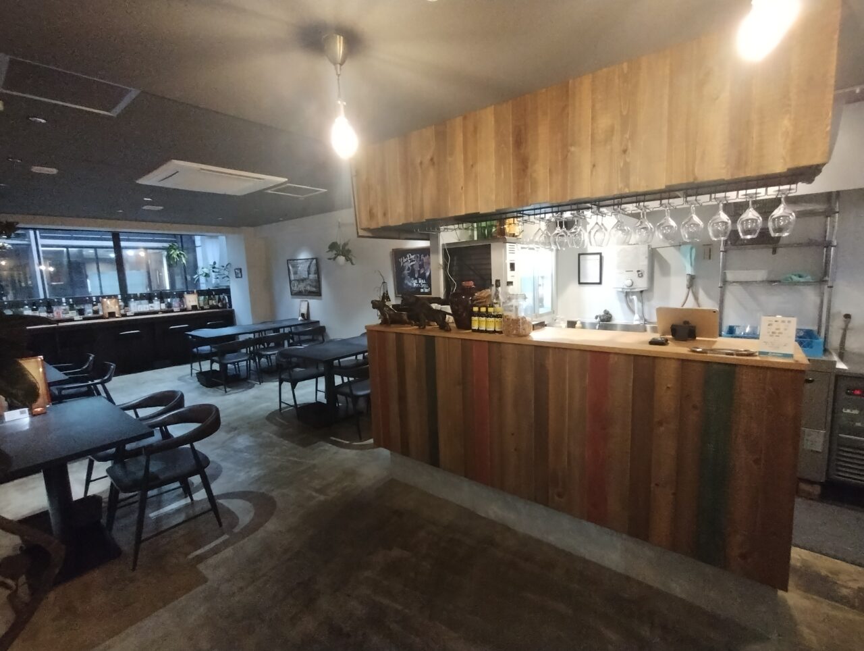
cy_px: 326
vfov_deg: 78.3
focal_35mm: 16
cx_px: 432
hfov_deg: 94.4
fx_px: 400
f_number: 2.2
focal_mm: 1.66
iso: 1172
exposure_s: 1/25
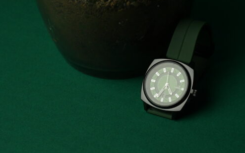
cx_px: 148
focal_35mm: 167
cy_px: 61
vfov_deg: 7.9
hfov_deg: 12.5
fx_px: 1115
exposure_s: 1/500
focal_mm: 90
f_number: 11
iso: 2500
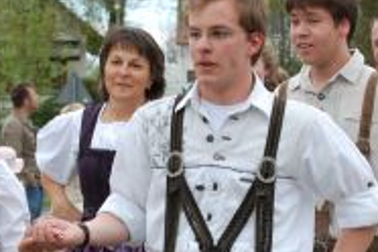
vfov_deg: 7.8
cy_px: 152
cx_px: 248
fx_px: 1859
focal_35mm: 177
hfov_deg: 11.6
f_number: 7.1
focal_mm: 55
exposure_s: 1/200
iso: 200
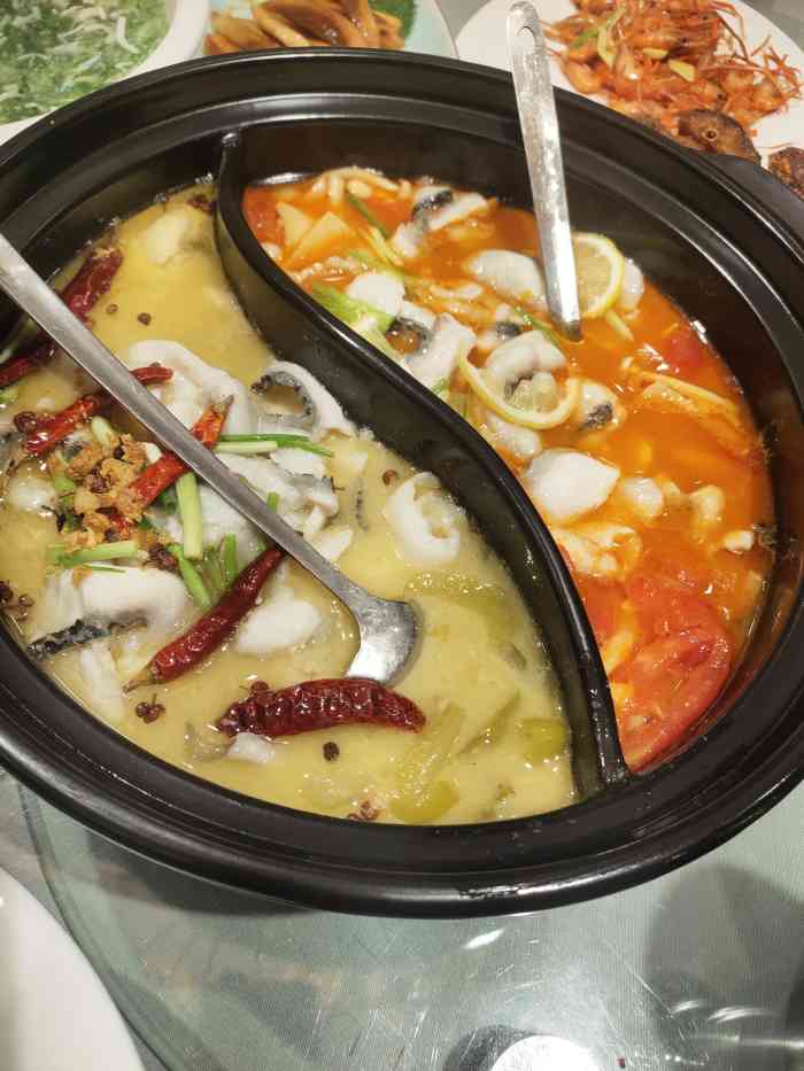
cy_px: 536
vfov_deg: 73.9
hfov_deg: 58.9
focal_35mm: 23
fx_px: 712
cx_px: 402
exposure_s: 1/192
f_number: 1.79
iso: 56
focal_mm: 4.74
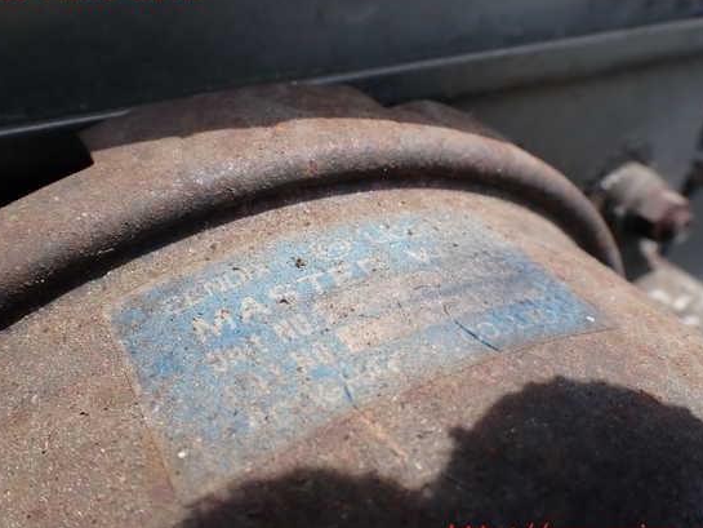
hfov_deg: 55.3
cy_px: 263
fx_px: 670
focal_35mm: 33
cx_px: 353
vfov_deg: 43.0
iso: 100
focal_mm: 5.4
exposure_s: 1/500
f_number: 3.2
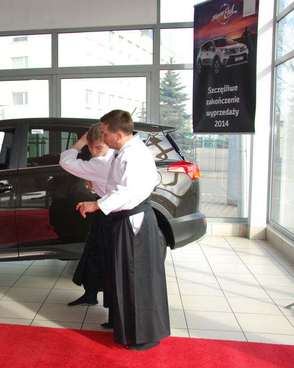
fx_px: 487
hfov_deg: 32.5
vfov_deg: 41.4
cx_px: 50
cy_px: 185
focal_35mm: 45
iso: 100
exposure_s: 1/125
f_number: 3.8
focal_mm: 21
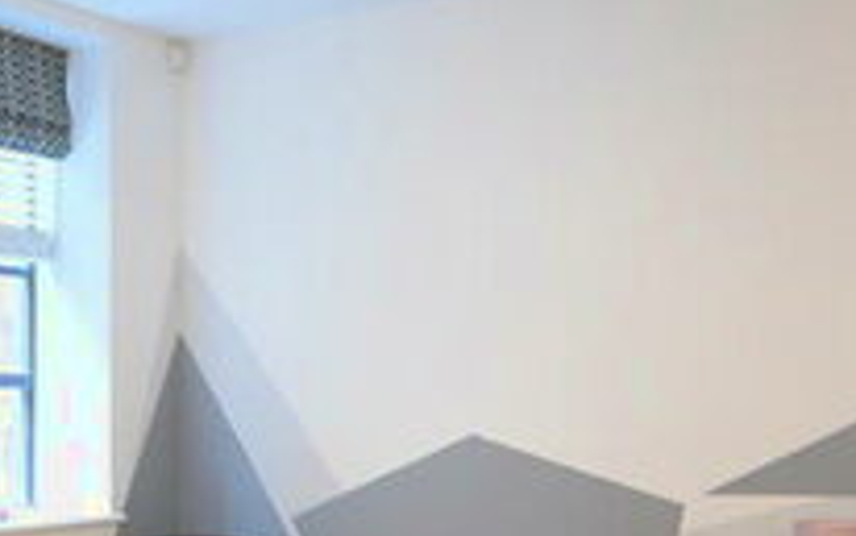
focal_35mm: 52
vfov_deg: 24.6
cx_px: 357
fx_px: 1214
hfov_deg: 38.7
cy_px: 397
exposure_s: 1/50
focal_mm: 10
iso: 1600
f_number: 4
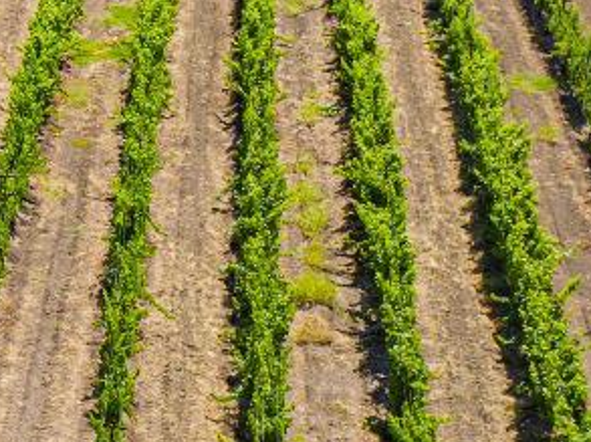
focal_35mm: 123
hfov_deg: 12.4
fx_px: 2097
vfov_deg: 11.9
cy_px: 1
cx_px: -853
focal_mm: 12.29
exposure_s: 1/2500
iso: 150
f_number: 2.8
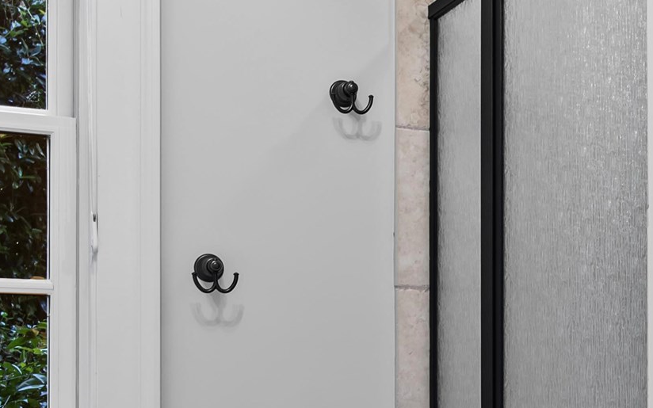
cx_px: 778
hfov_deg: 24.6
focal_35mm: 76
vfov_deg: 16.8
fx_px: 1353
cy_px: 413
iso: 200
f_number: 8
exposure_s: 1.3
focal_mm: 20
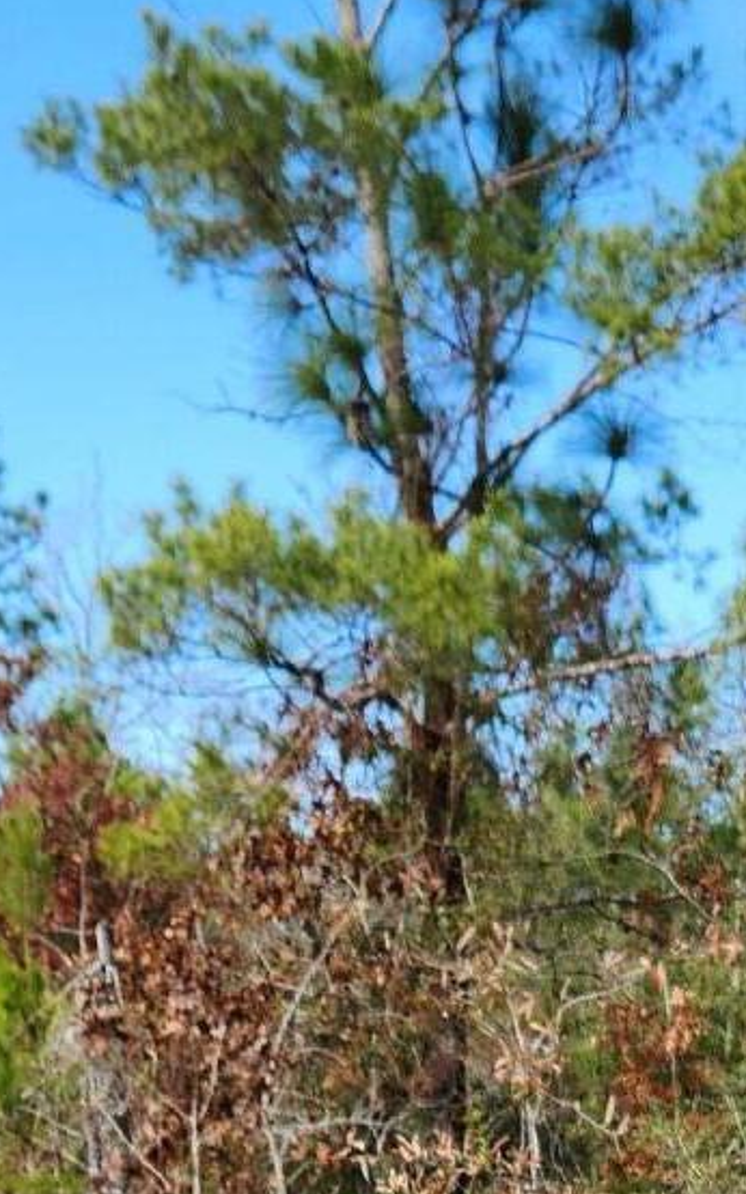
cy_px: 1526
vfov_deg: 21.4
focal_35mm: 88
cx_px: 640
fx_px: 2864
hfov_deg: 14.7
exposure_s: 1/557
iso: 20
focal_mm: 5.4
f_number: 1.8
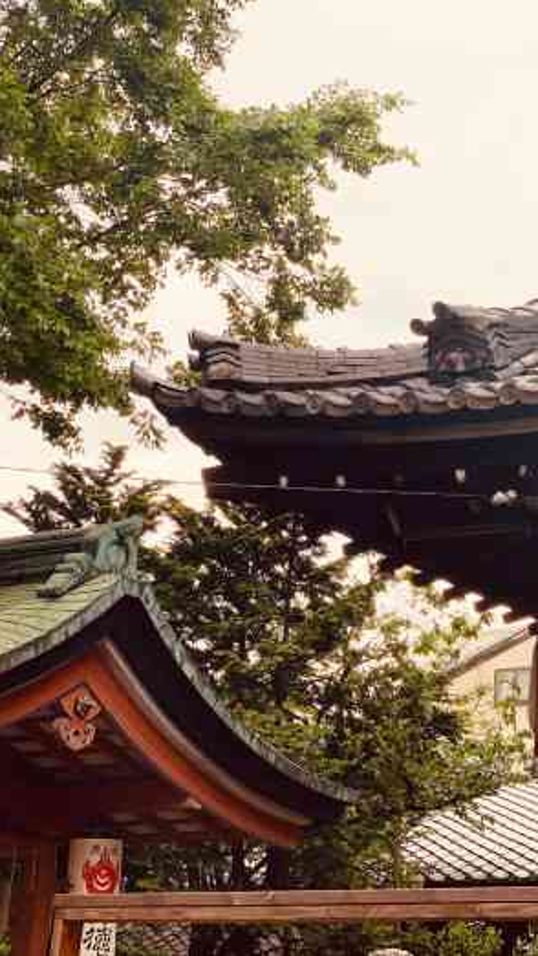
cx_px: 637
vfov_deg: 27.9
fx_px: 1926
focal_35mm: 76
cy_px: 477
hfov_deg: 15.4
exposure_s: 1/122
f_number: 2.4
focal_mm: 6
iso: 16
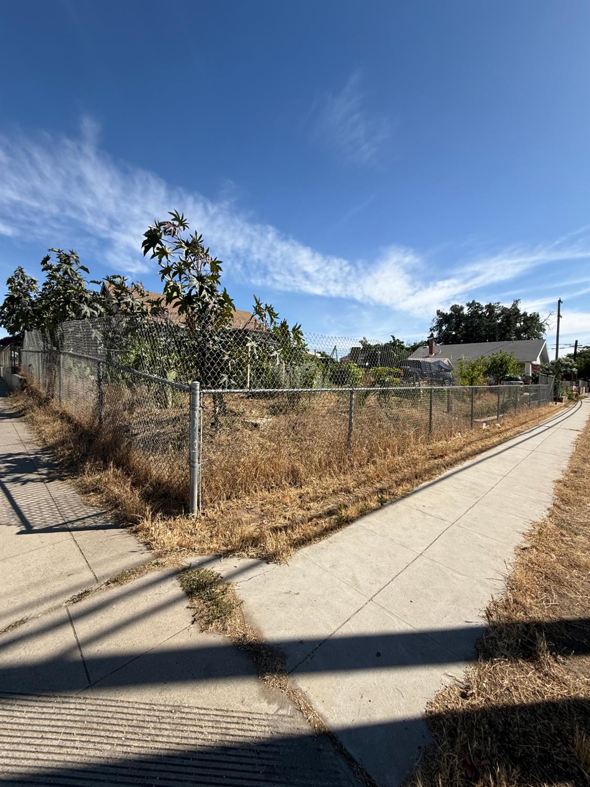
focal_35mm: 14
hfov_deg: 85.7
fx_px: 318
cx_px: 295
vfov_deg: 102.1
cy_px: 394
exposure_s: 1/2611
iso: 50
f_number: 2.2
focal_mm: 2.22
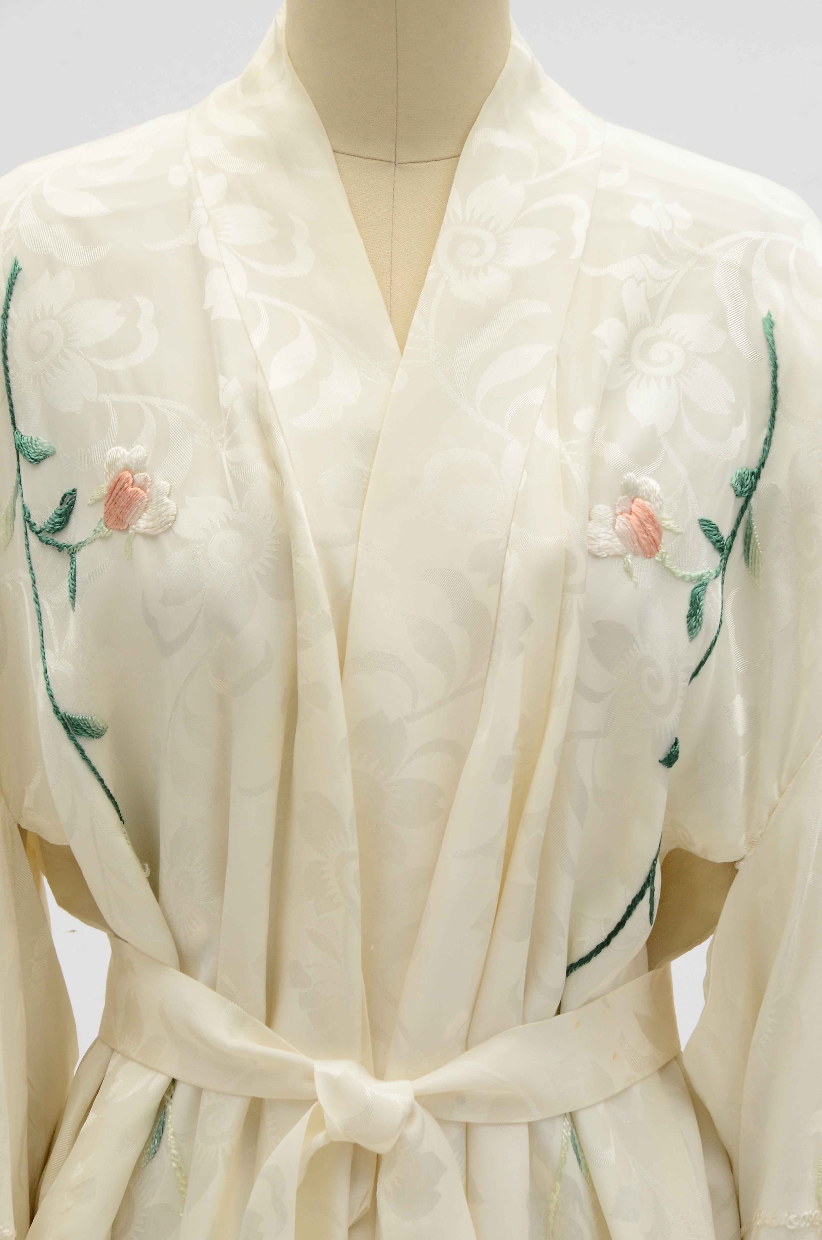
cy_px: 620
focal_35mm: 158
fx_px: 5418
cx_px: 411
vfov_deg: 13.1
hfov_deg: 8.7
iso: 400
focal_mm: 105
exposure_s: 1/80
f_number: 13
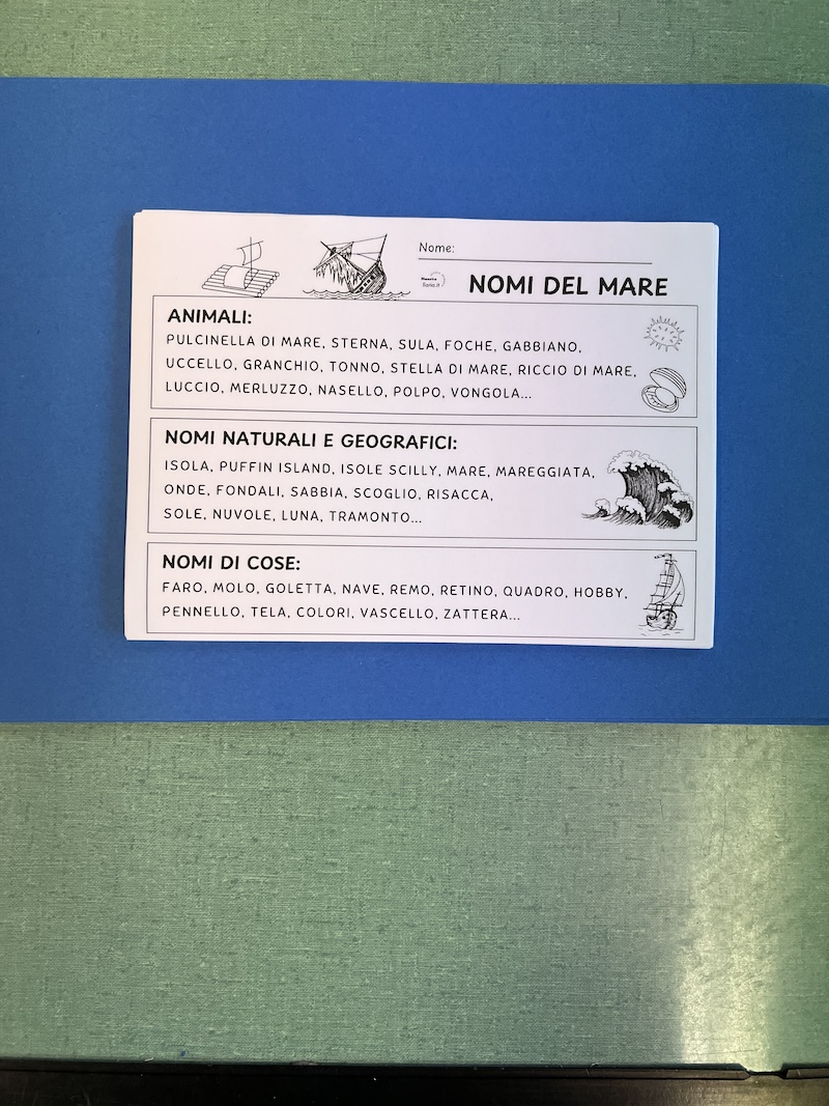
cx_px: 414
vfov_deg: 67.3
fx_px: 830
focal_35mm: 26
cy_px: 553
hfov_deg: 53.1
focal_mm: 5.7
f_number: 1.5
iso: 32
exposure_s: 1/108
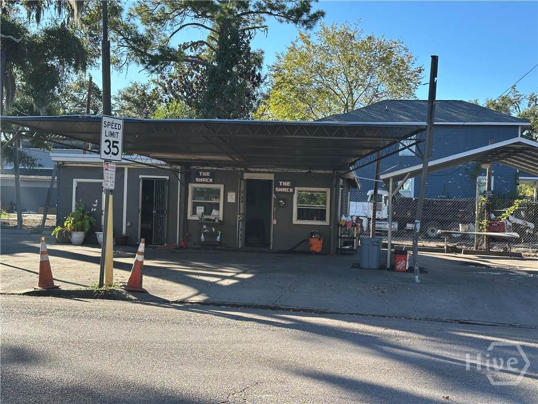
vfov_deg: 30.3
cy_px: 202
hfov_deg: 39.7
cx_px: 269
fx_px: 746
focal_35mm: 48
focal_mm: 6.86
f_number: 1.78
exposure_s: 1/1000
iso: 64
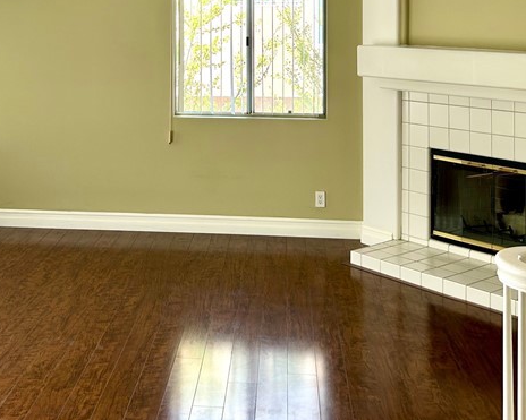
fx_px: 872
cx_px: 183
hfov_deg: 33.3
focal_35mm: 56
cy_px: 7
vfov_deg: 25.8
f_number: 1.5
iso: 50
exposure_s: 1/308
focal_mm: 5.7
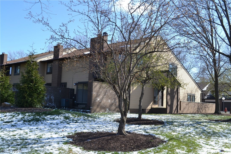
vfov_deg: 36.9
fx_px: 231
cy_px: 77
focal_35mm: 36
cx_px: 116
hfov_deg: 53.1
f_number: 6.3
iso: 100
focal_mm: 24
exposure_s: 1/160
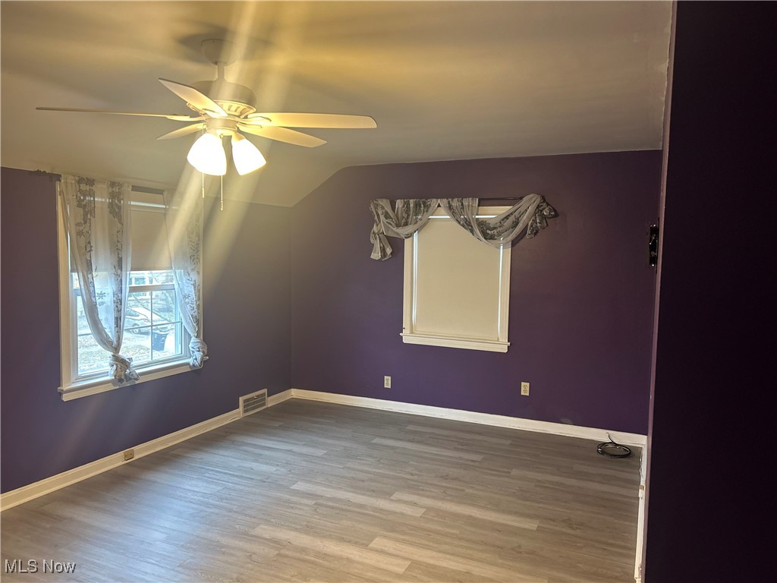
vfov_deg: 53.1
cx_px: 388
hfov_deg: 67.3
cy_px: 292
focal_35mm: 26
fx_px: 584
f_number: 1.5
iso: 200
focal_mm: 5.7
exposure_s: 1/60
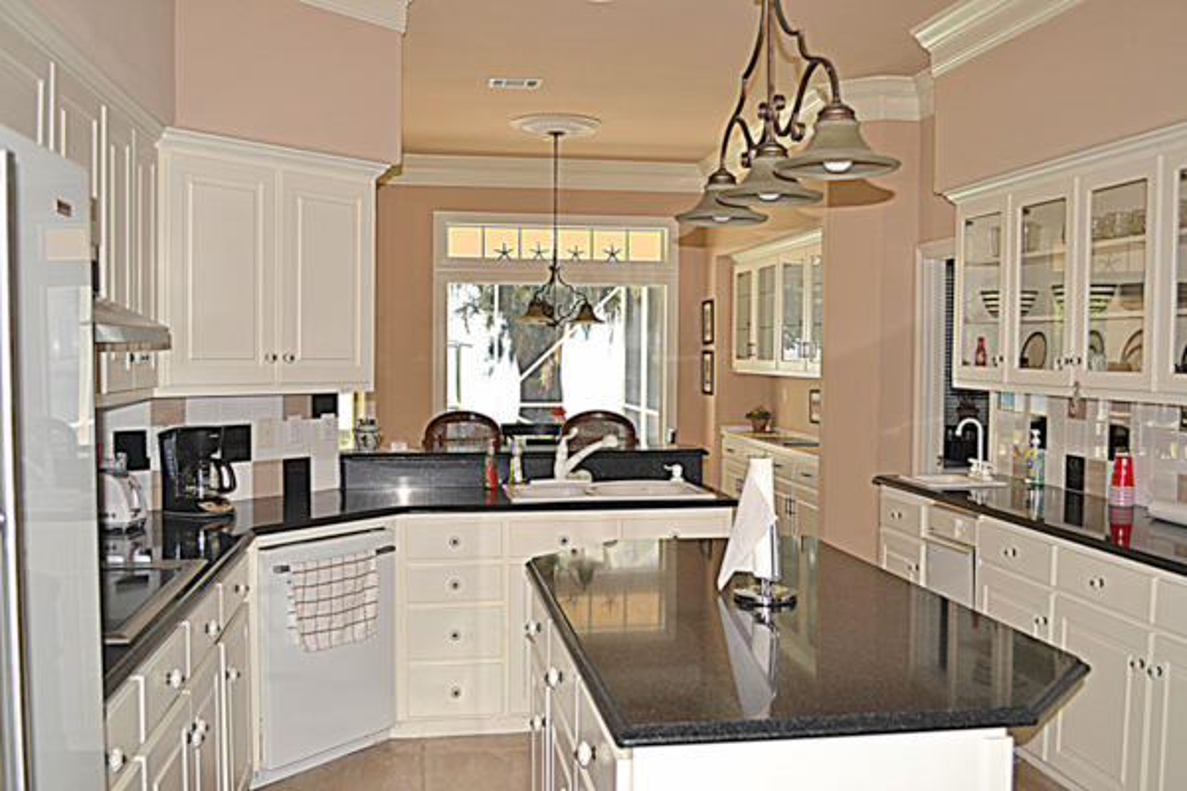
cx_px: 594
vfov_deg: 40.0
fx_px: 1088
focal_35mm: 33
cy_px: 396
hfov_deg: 57.2
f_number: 4.5
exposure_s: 1/60
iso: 100
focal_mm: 22
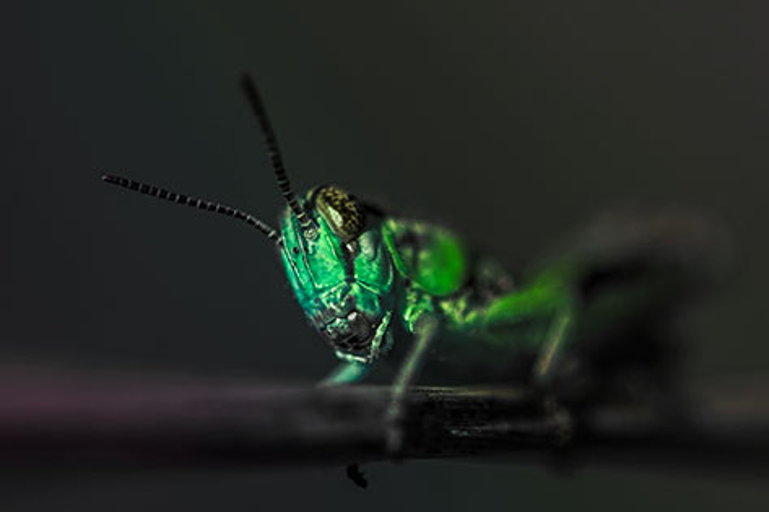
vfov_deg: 6.2
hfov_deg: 9.3
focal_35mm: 222
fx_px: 4740
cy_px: 269
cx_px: 380
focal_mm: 210
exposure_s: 1/800
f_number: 11
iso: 500
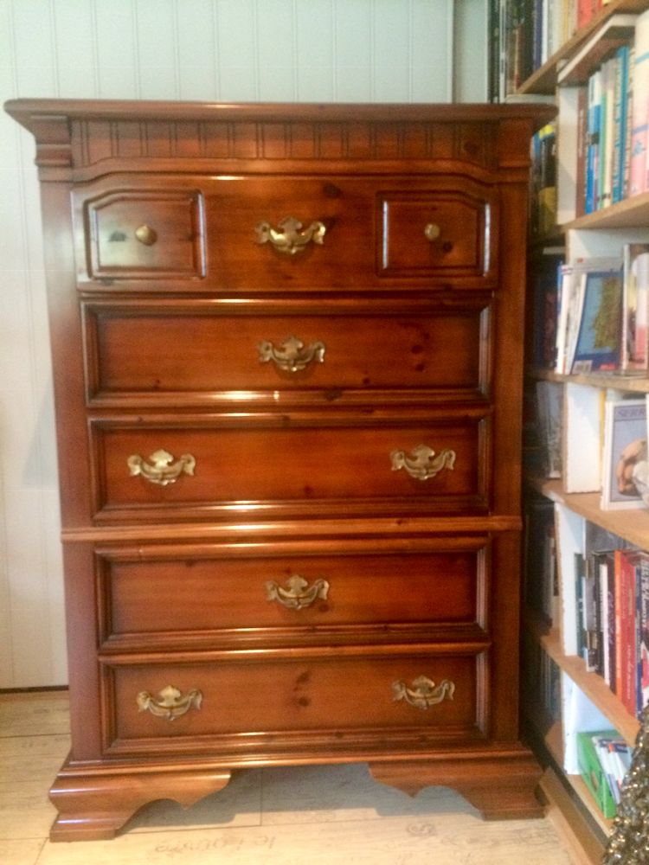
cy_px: 432
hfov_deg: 48.2
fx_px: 725
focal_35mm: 29
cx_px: 324
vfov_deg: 61.7
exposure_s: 1/17
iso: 320
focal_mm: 4.15
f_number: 2.2
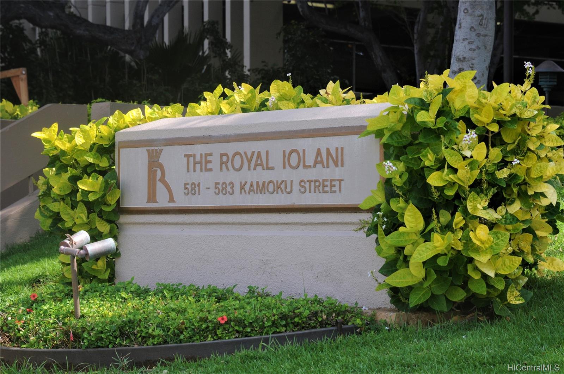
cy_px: 187
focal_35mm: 108
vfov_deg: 12.6
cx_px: 282
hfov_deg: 19.0
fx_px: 1690
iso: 400
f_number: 8
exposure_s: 1/250
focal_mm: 72
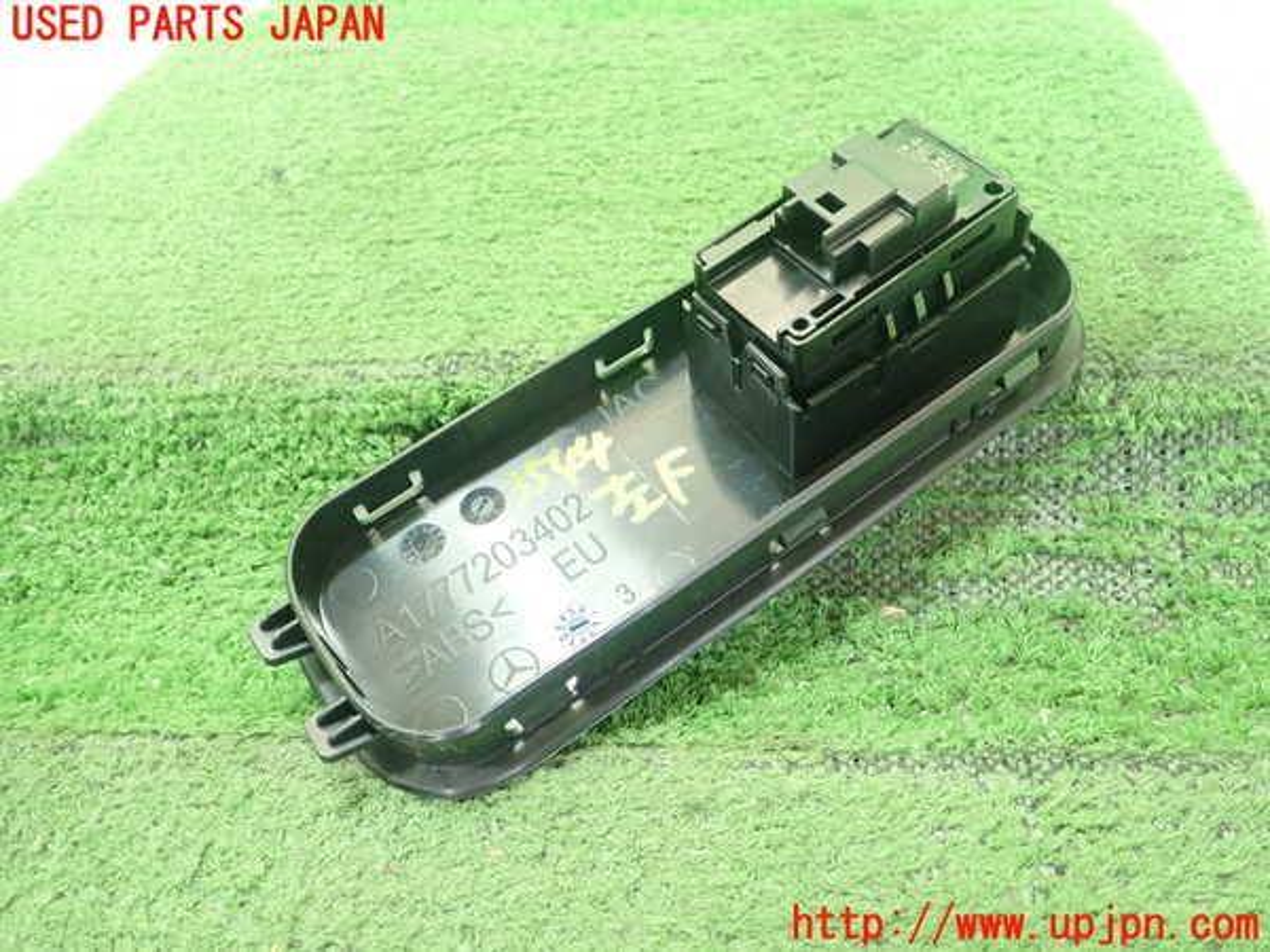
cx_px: 635
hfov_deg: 60.0
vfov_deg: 46.8
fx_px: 1101
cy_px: 476
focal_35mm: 30
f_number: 2.3
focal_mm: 5.5
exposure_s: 1/125
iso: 640
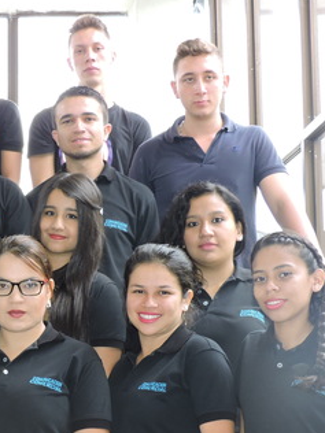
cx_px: -56
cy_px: 310
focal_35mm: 87
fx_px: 1089
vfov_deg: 22.3
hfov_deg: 16.3
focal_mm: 7.7
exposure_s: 1/30
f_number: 3.4
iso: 200
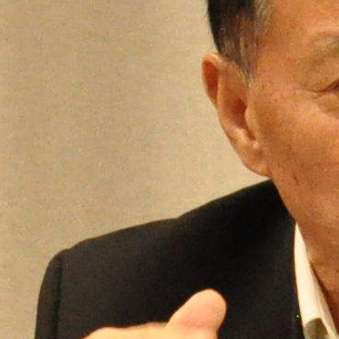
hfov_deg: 3.7
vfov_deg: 3.7
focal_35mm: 477
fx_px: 5285
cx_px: 362
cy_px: 239
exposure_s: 1/100
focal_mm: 32
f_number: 4.2
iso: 3200
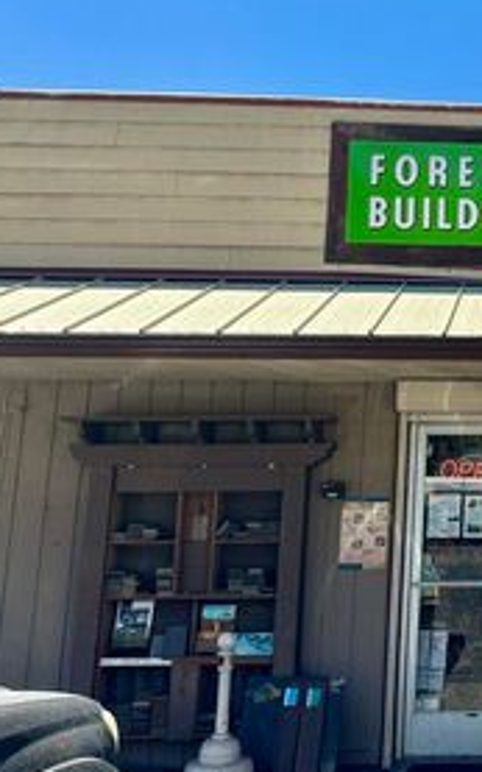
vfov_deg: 43.3
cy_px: 311
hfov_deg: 25.0
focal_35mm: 46
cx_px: 591
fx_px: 967
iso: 80
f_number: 1.78
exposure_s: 1/3356
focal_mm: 6.86
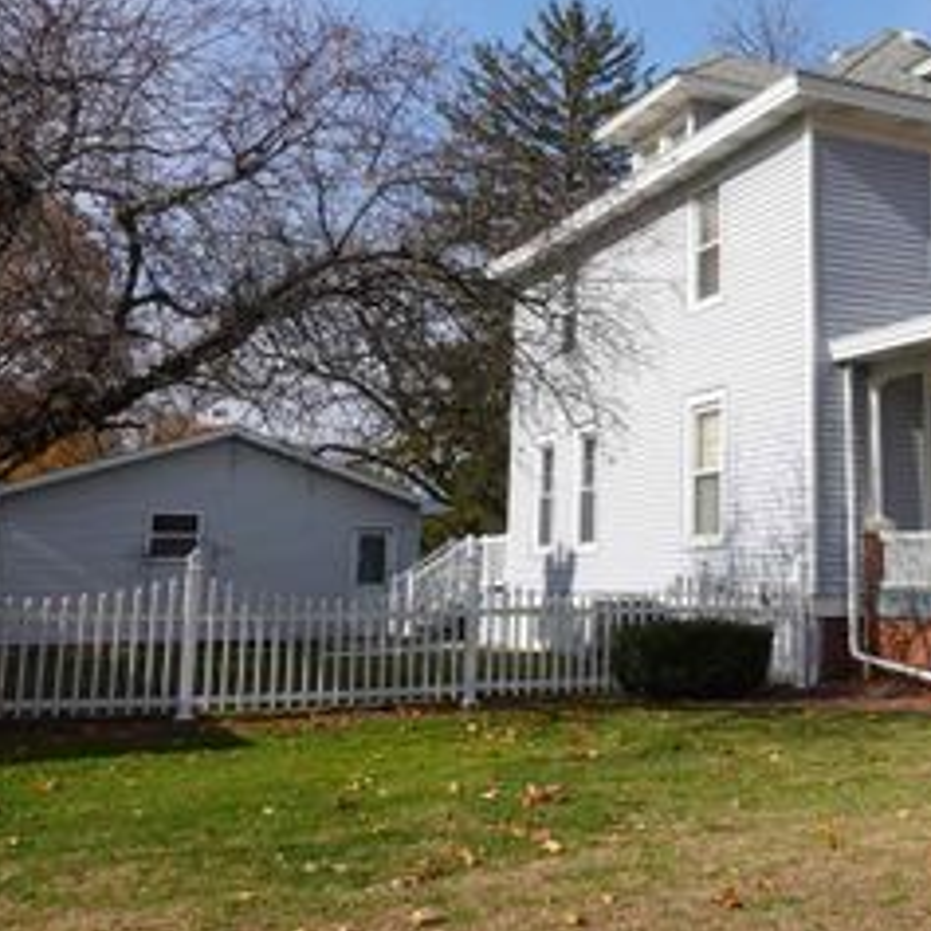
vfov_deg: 39.0
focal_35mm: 43
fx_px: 1308
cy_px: 367
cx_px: 715
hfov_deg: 38.0
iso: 125
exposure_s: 1/500
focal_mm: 8.8
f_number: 5.6
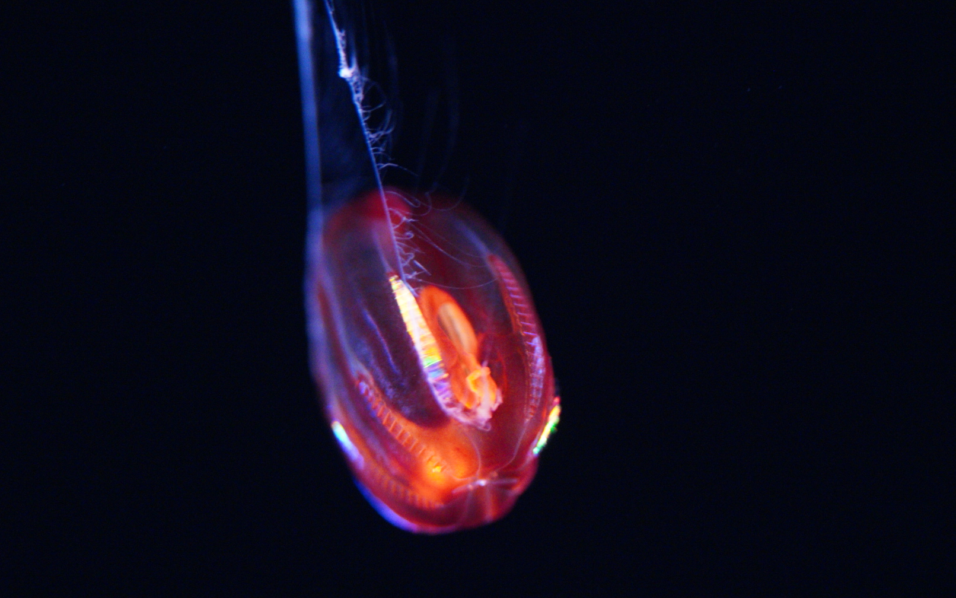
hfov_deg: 15.1
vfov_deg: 9.5
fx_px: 3596
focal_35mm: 138
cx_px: 478
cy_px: 309
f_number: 2.8
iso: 6400
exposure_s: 1/60
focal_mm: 90
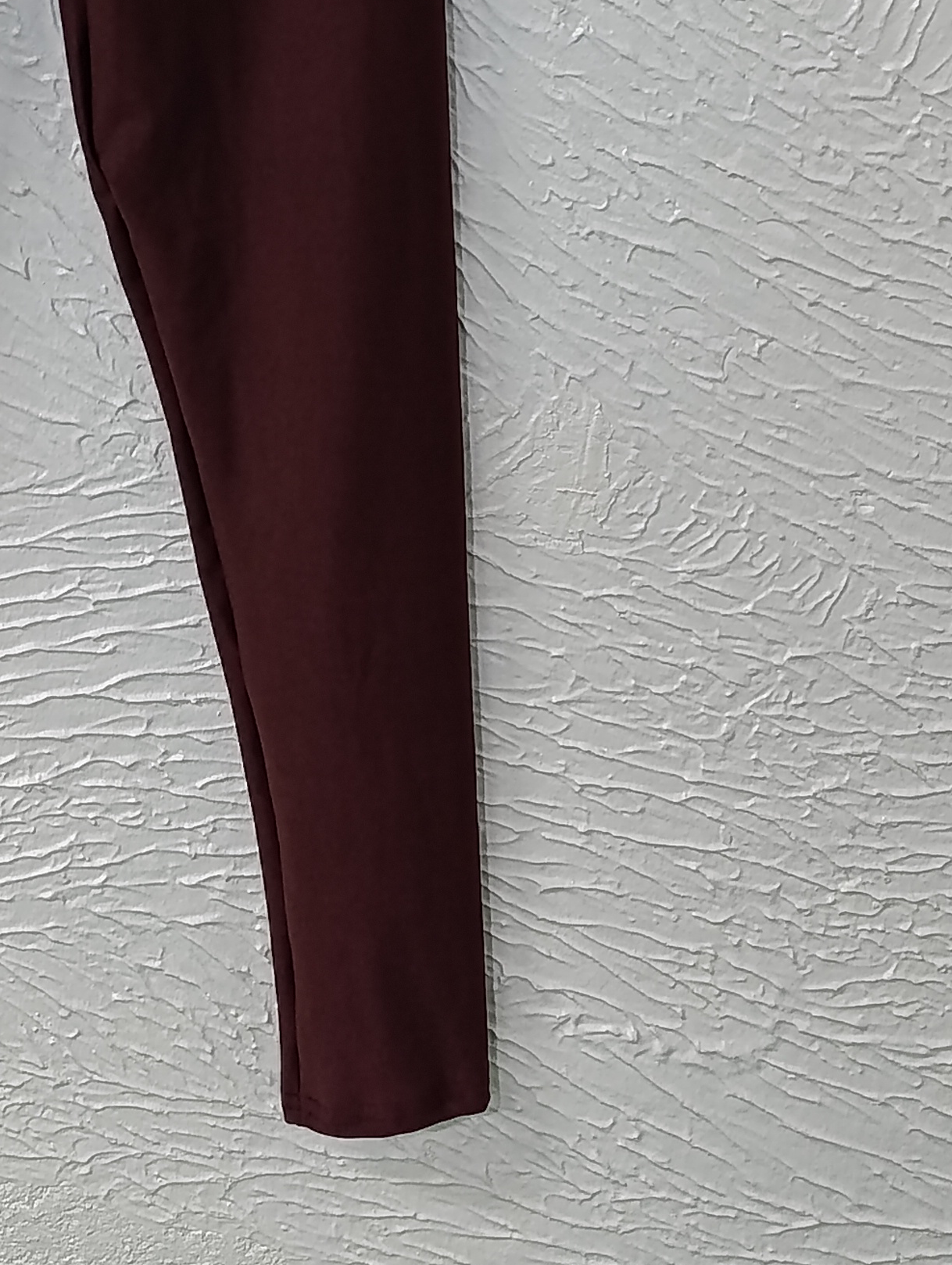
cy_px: -318
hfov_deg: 24.3
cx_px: 24
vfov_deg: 28.2
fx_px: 2122
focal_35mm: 58
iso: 1250
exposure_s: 1/60
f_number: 1.6
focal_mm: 6.14
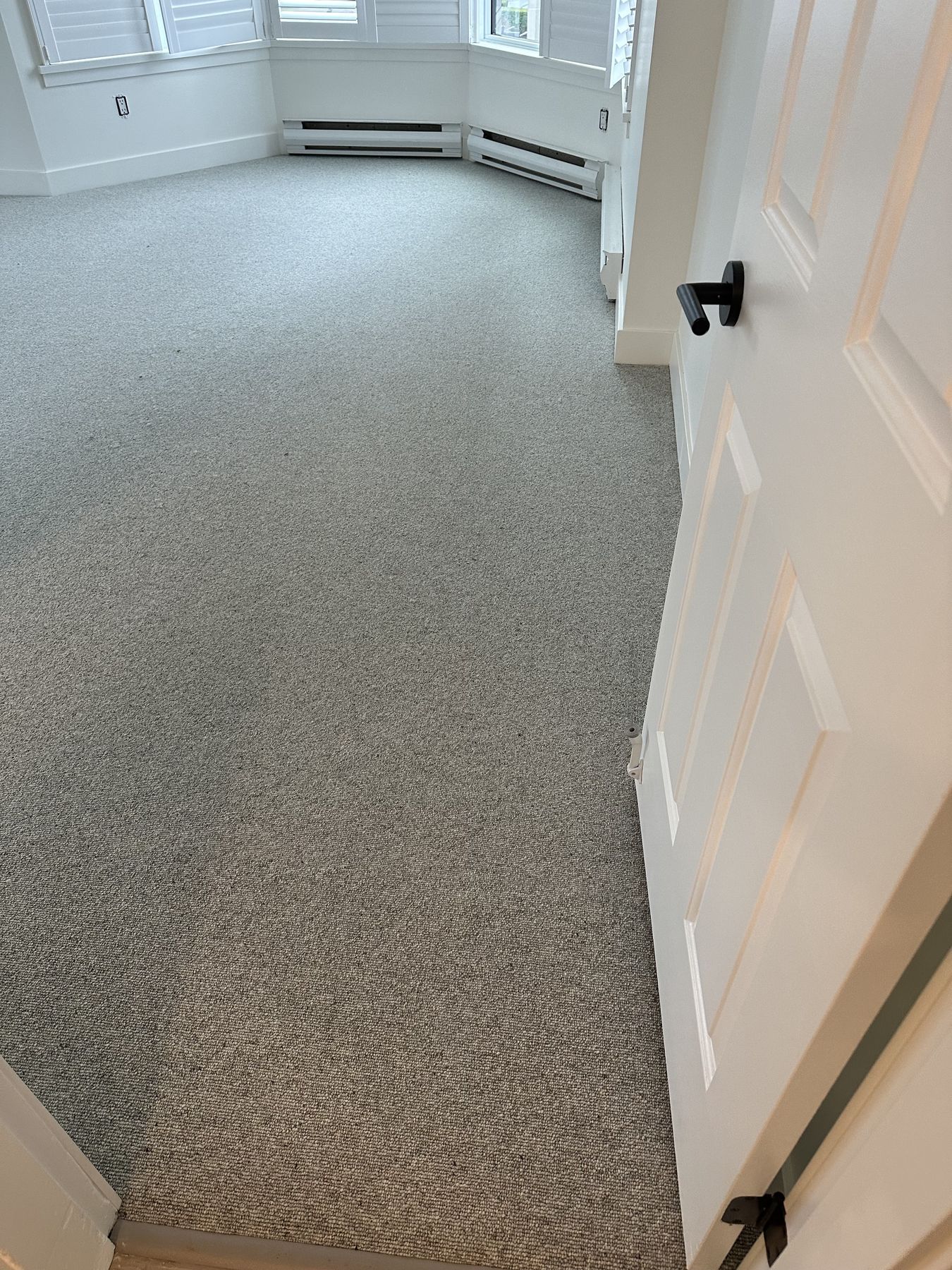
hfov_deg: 56.8
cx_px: 476
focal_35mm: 24
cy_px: 635
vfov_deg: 71.6
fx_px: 880
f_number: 1.78
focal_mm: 6.86
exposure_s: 1/120
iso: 200
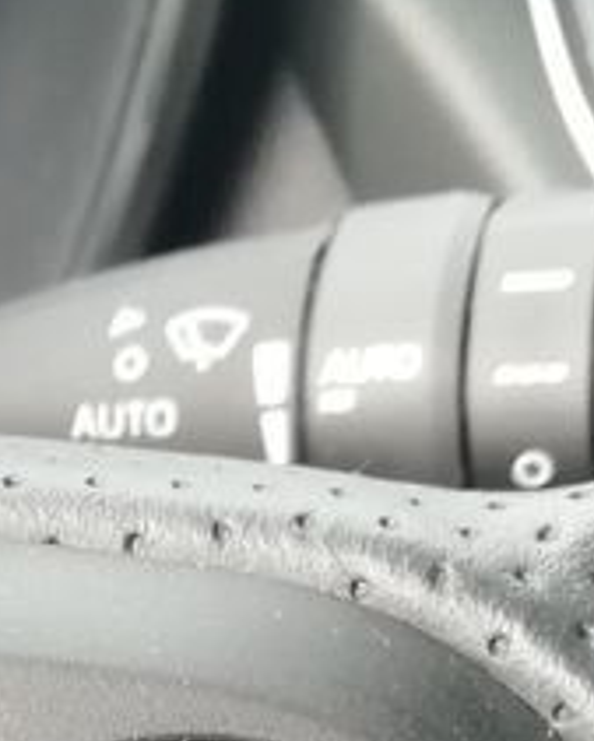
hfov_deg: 12.2
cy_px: 1078
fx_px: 2701
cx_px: -197
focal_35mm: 123
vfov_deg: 14.7
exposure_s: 1/60
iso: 80
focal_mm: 3.21
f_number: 2.2
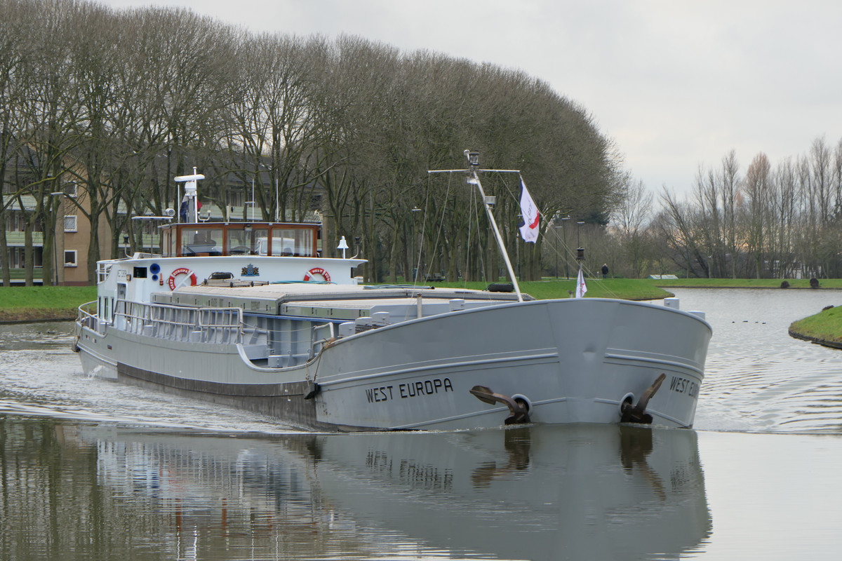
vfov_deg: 6.9
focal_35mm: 200
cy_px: 280
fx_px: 4677
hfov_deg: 10.3
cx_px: 421
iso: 160
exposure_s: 1/100
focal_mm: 72.9
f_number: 4.3
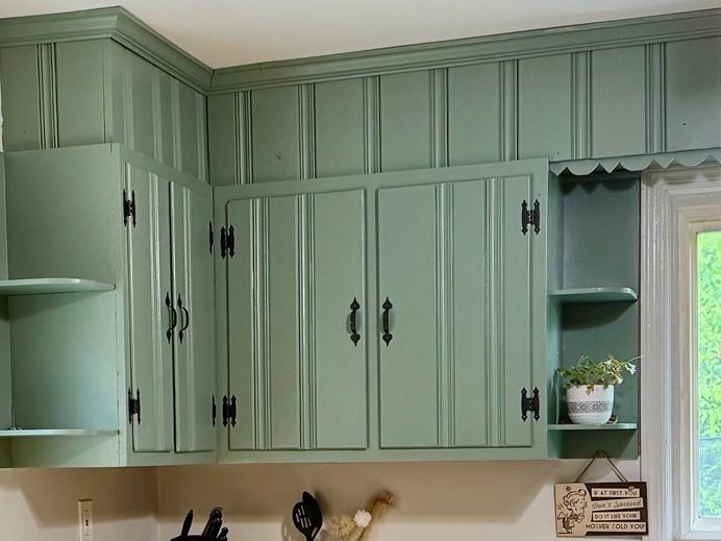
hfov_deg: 27.2
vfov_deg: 20.3
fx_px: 1479
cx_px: 225
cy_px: 491
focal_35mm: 71
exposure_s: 1/60
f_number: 1.78
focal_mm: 6.76
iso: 160
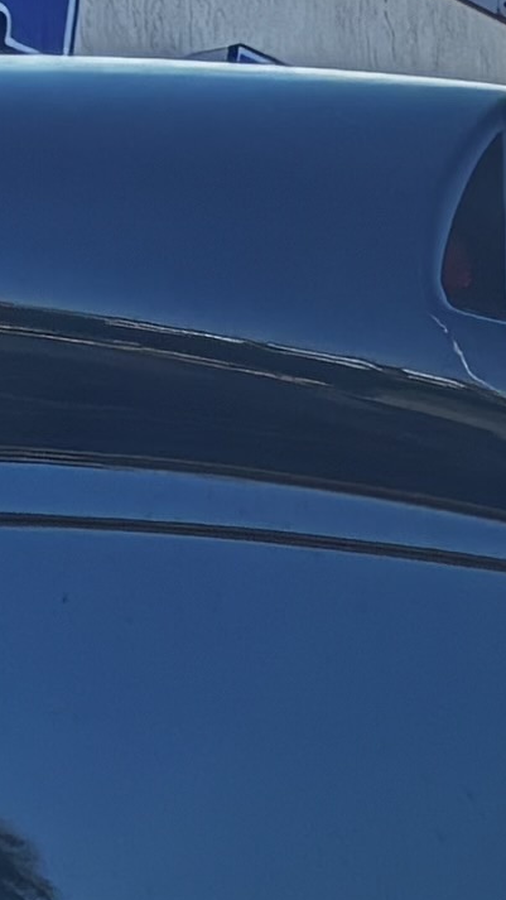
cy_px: 1963
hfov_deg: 5.2
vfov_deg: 8.8
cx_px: 1274
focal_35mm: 227
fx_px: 5415
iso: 50
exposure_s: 1/520
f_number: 1.6
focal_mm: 5.96
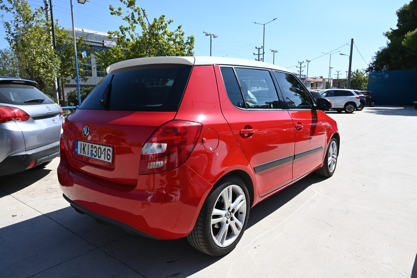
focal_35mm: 24
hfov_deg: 73.7
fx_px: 278
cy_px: 139
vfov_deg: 53.1
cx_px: 208
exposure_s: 1/320
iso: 100
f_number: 6.3
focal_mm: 24
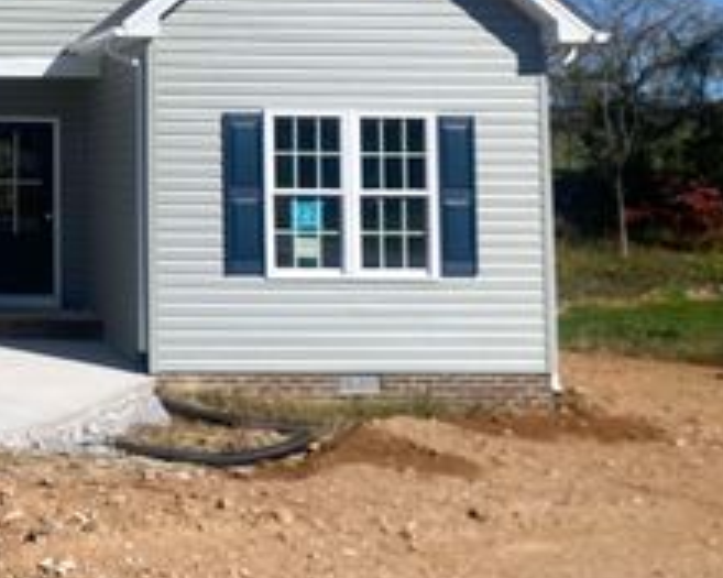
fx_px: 1241
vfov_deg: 25.6
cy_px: 94
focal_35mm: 58
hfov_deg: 29.2
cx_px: -83
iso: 32
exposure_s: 1/5025
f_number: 1.8
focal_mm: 4.25
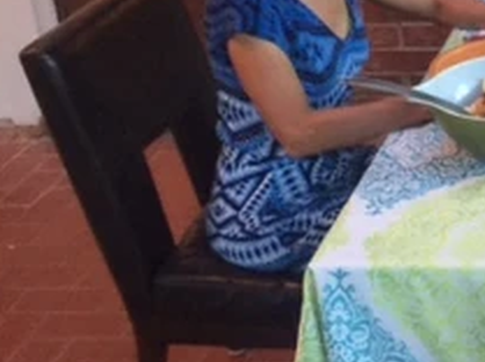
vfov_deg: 16.5
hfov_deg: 19.3
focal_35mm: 89
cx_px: 726
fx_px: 1245
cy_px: 97
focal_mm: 4.15
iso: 100
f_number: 2.2
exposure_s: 1/4
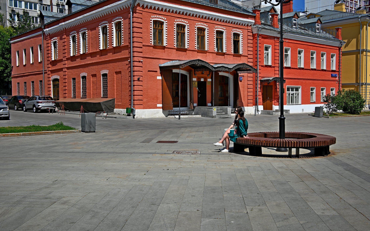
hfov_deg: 54.0
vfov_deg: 35.3
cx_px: 185
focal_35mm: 36
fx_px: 363
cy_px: 108
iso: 100
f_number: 11
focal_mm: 35
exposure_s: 1/200
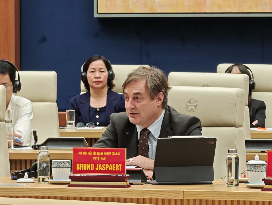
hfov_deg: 5.9
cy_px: 102
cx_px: 136
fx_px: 2635
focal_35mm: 335
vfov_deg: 4.4
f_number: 2.6
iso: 800
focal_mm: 25.1
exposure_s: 1/100
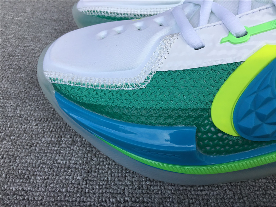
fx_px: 247
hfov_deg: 58.4
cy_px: 104
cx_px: 138
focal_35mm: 31
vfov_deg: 45.4
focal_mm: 3.3
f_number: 2.4
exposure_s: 1/418
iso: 25
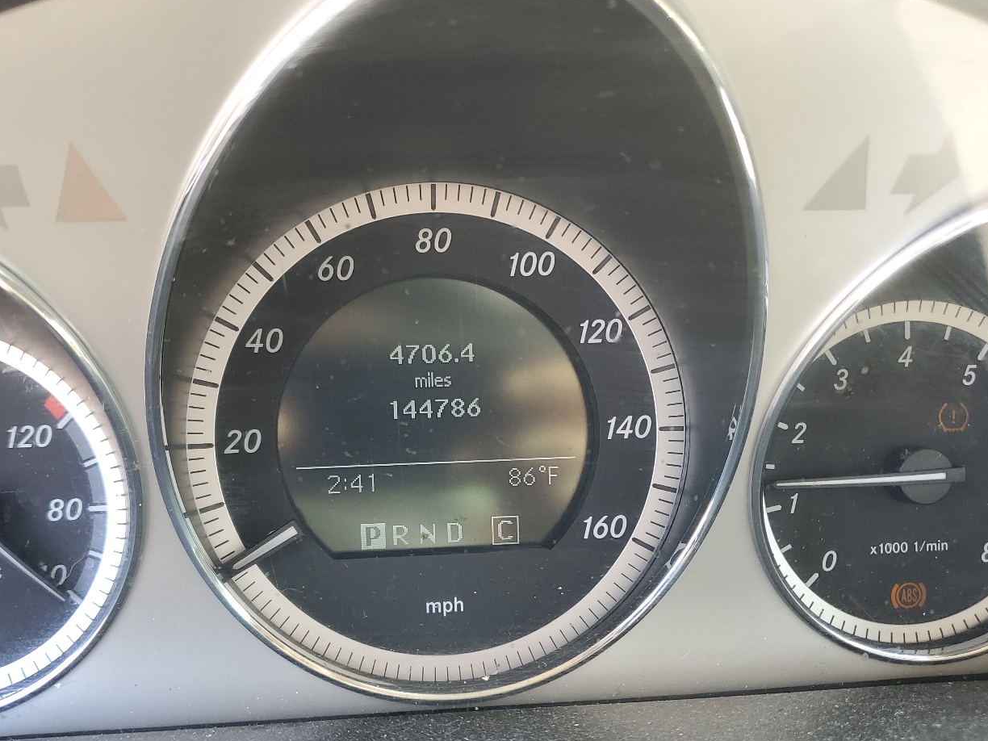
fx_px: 970
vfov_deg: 41.4
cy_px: 480
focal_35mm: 34
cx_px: 425
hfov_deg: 53.8
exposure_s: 1/120
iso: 51
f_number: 1.5
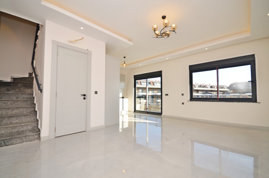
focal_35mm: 15
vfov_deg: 77.1
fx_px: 112
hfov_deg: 100.5
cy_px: 89
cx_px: 134
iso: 110
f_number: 5.6
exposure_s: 1/125
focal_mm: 10
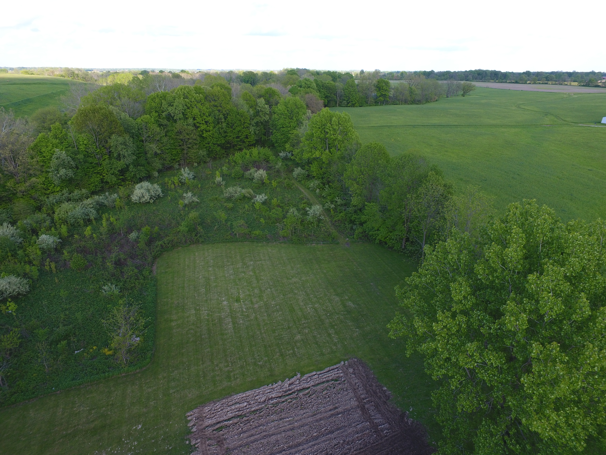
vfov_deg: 66.0
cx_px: 303
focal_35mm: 20
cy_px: 228
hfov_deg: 81.7
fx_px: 350
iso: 100
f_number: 2.8
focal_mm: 3.61
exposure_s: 1/225
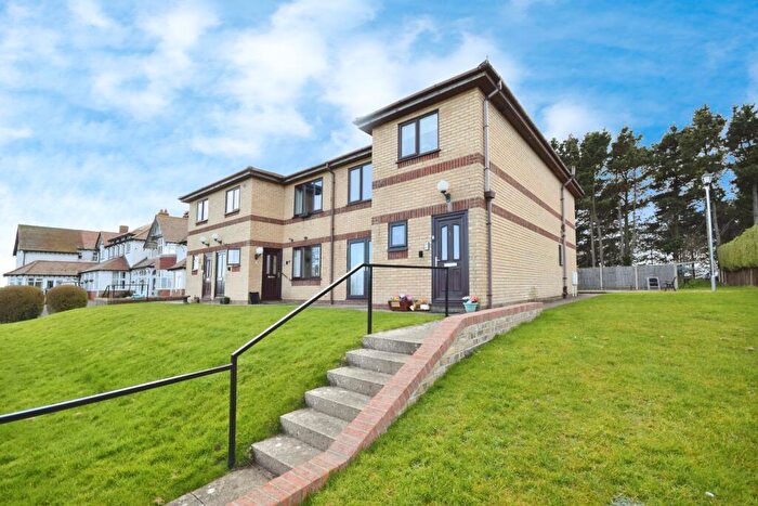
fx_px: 316
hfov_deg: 100.4
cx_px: 379
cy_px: 253
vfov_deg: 77.4
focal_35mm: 15
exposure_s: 1/250
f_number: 8
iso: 360
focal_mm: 10
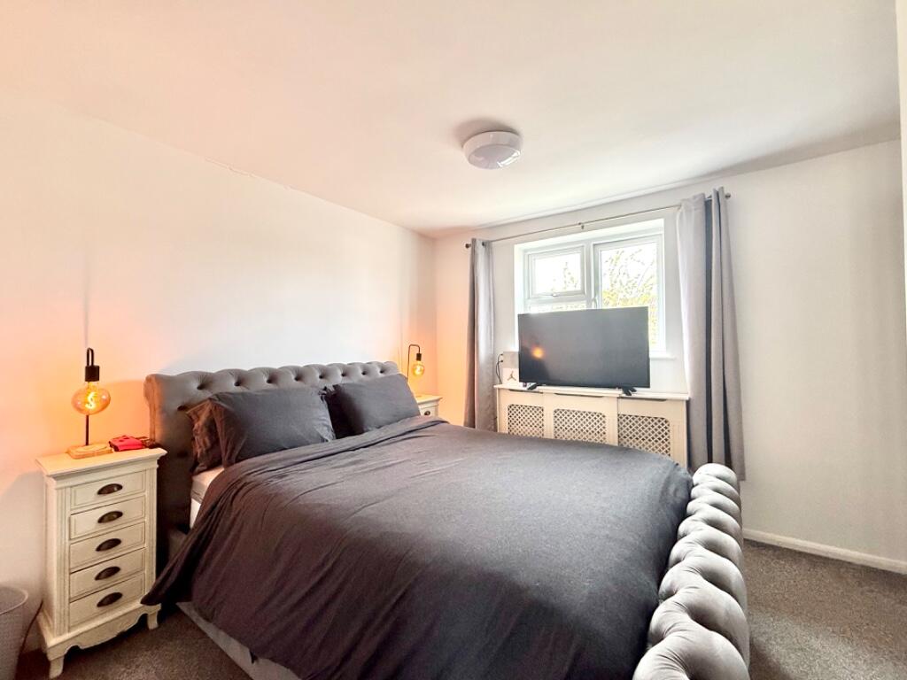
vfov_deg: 85.7
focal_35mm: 14
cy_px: 340
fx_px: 367
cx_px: 454
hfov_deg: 102.1
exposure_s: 1/99
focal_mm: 2.22
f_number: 2.2
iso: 160
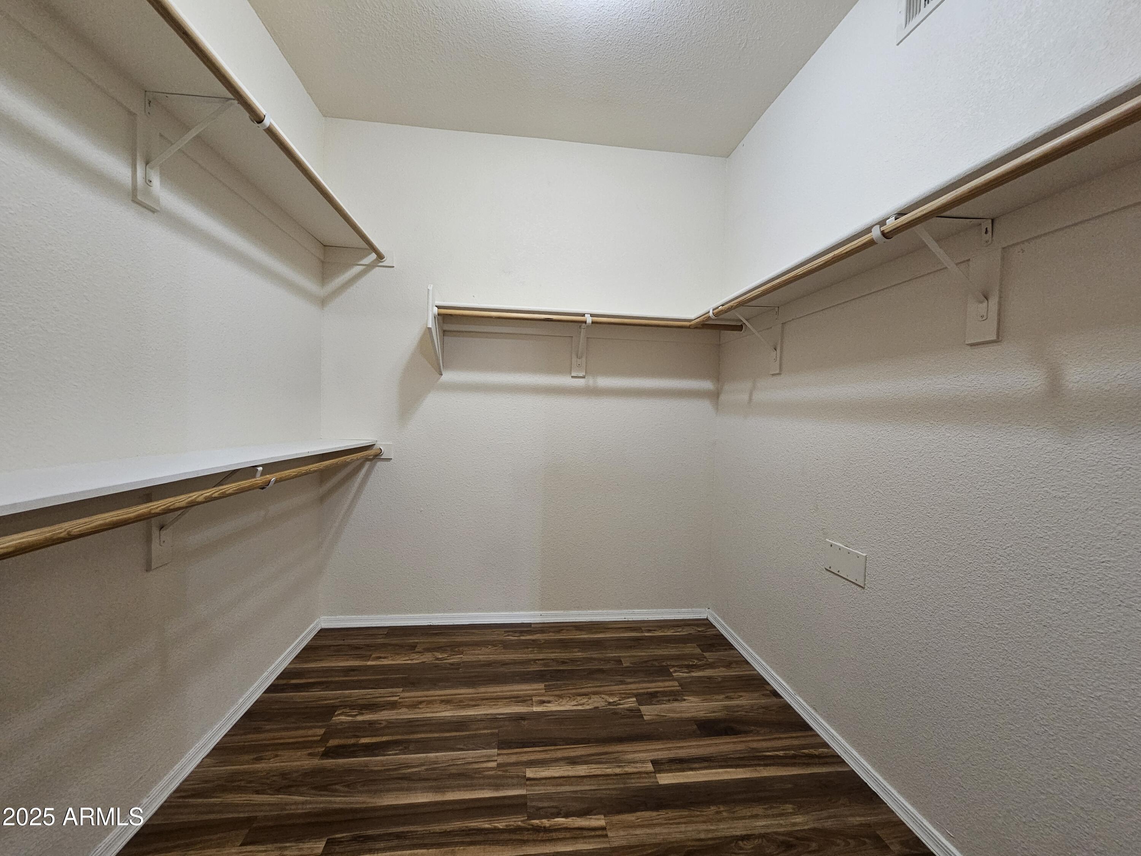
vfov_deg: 89.9
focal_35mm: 13
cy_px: 428
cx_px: 570
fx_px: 429
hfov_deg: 106.2
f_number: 2.2
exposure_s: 1/40
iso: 320
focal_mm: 2.2
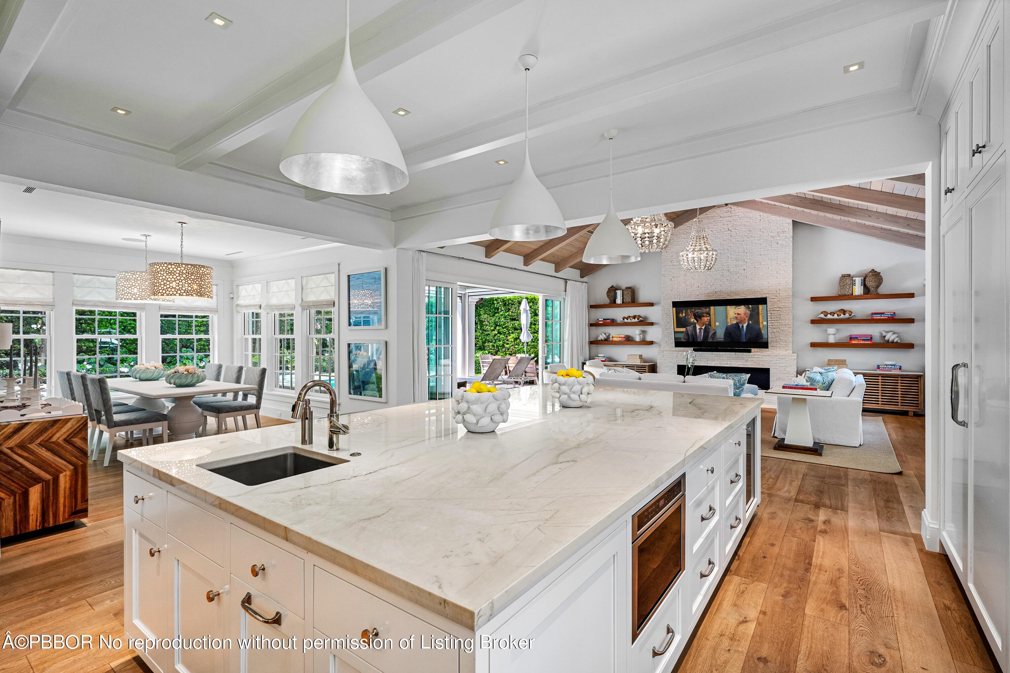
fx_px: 449
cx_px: 505
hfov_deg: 96.7
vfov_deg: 73.7
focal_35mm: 16
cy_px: 336
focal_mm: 16
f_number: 9
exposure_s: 1/5
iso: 500
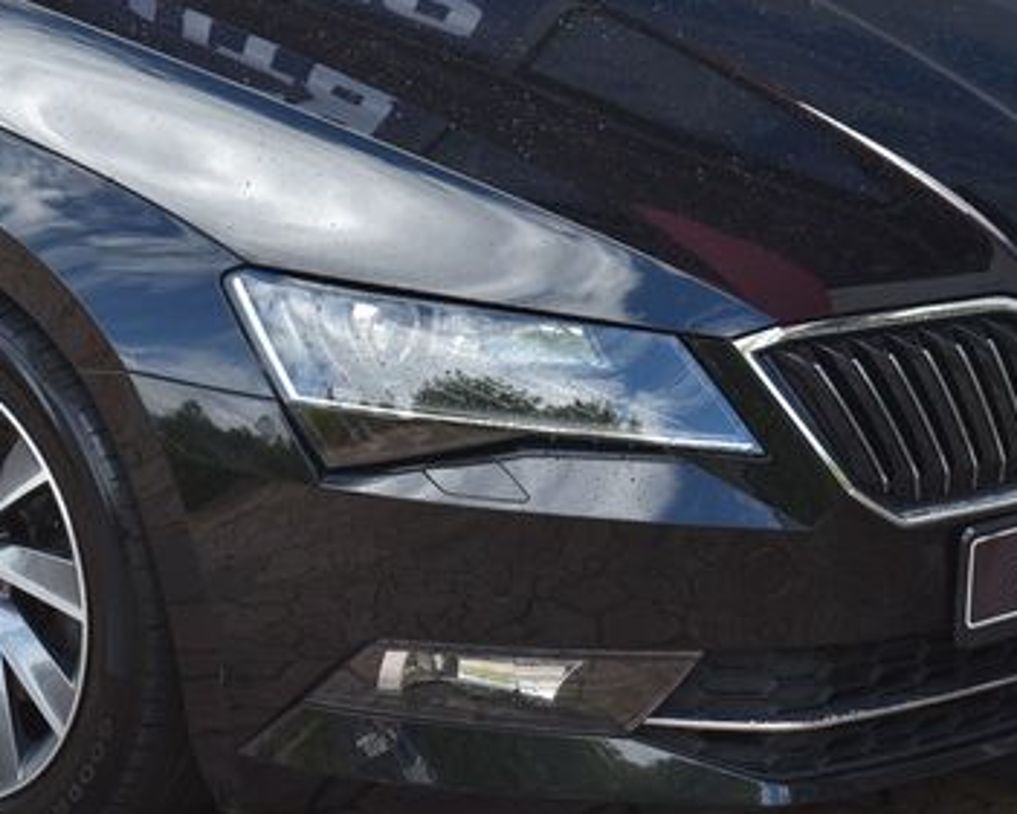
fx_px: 5118
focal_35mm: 170
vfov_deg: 9.1
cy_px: 55
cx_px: -67
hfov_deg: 11.2
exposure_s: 1/200
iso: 500
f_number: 7.1
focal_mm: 62
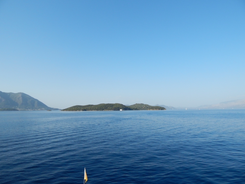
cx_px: 122
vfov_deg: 61.1
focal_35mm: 22
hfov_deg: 76.4
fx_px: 156
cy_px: 92
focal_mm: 4
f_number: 6
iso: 125
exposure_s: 1/400
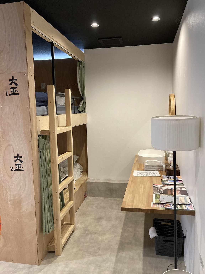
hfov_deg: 49.7
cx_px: 102
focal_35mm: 28
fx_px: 221
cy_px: 137
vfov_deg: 63.4
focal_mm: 3.99
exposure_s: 1/60
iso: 160
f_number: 1.8
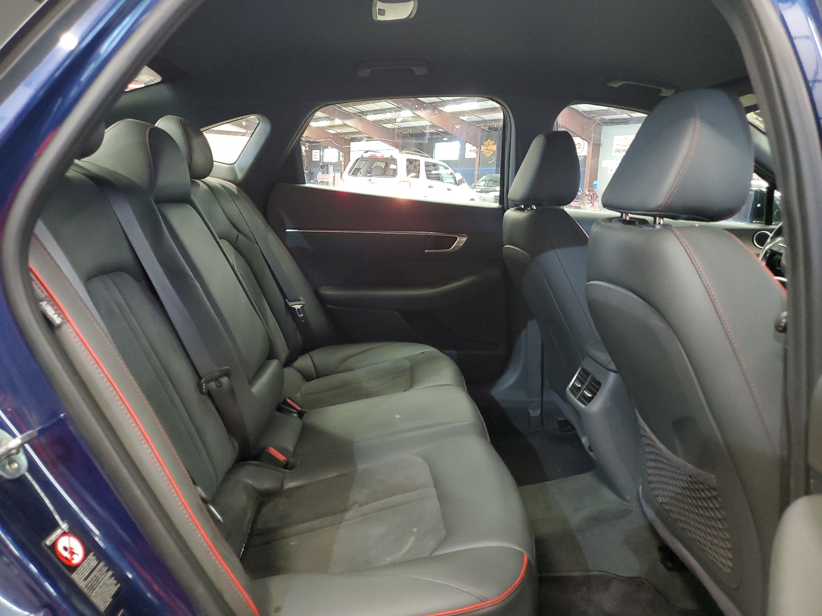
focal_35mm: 26
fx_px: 617
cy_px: 308
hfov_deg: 67.3
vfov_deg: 53.1
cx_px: 411
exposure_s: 1/17
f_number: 1.5
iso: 301
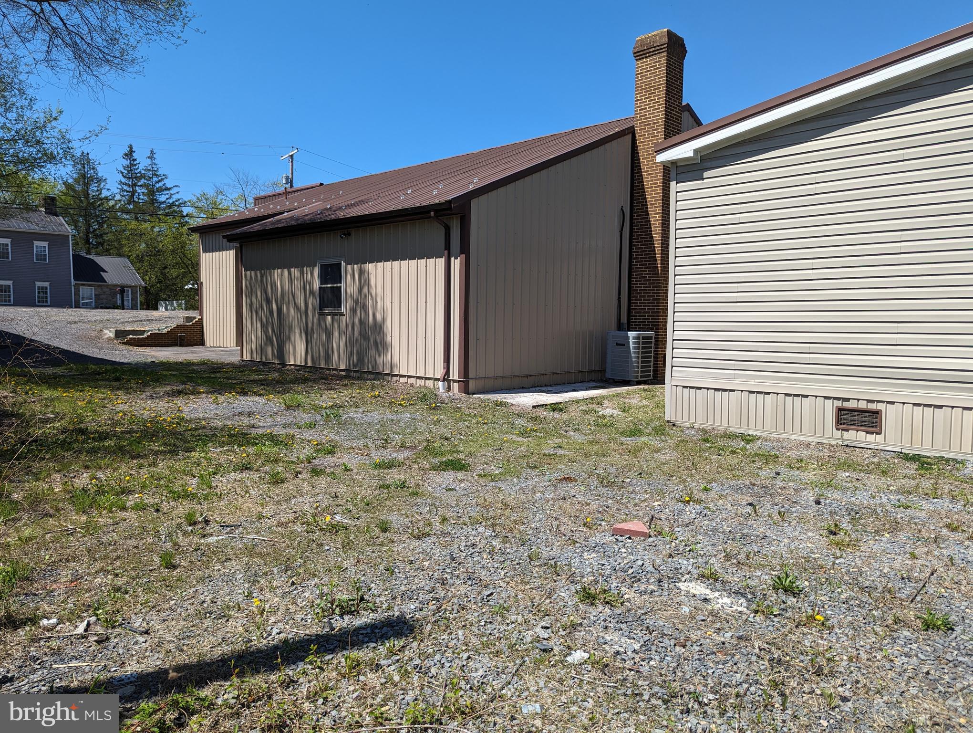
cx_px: 486
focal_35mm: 24
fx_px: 676
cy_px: 366
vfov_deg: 56.9
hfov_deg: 71.5
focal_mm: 6.81
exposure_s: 1/1887
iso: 47
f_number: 1.85
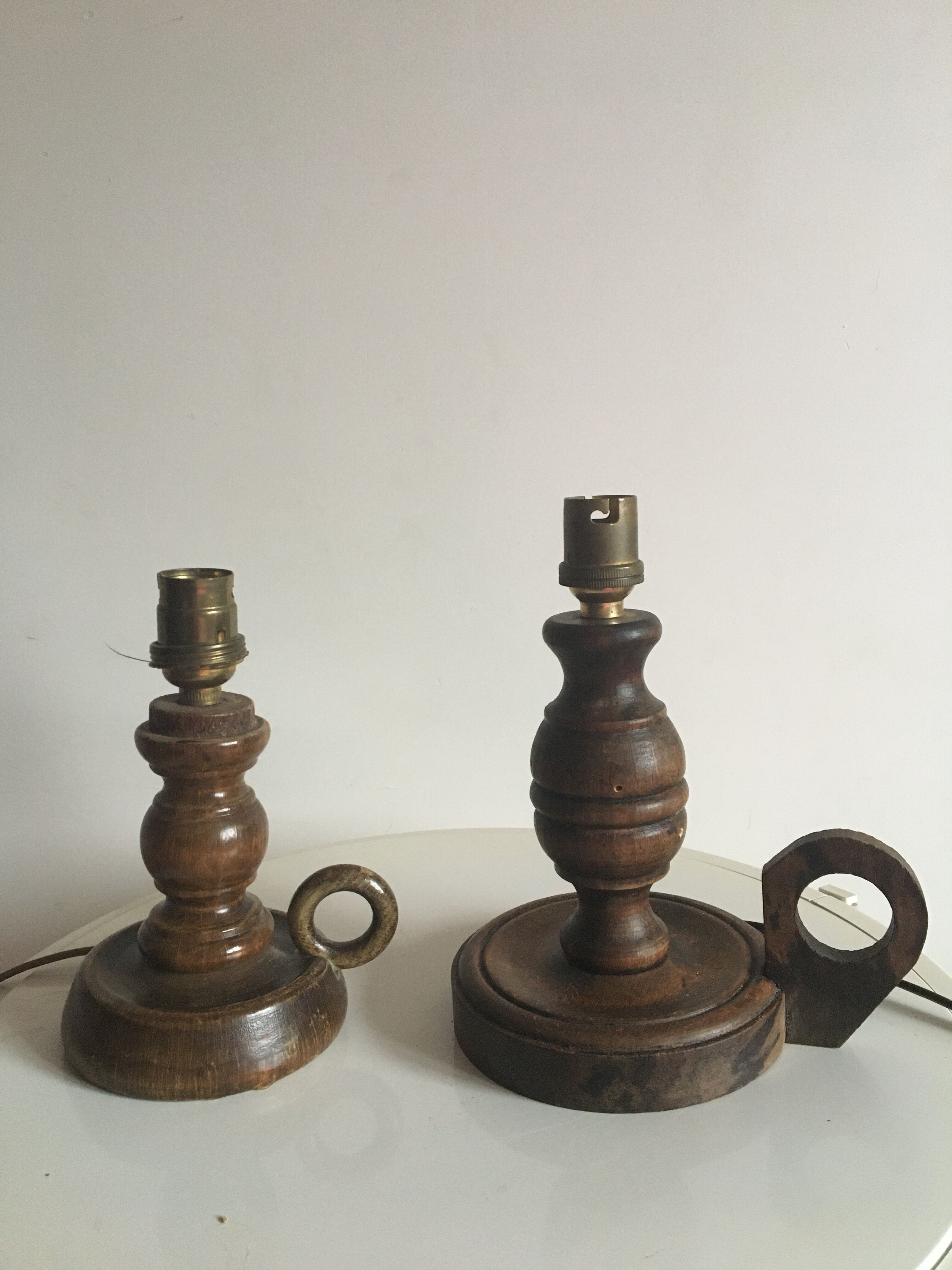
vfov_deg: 61.7
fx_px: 1063
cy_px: 635
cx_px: 476
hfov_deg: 48.2
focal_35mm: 29
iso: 200
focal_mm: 4.15
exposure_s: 1/25
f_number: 2.2
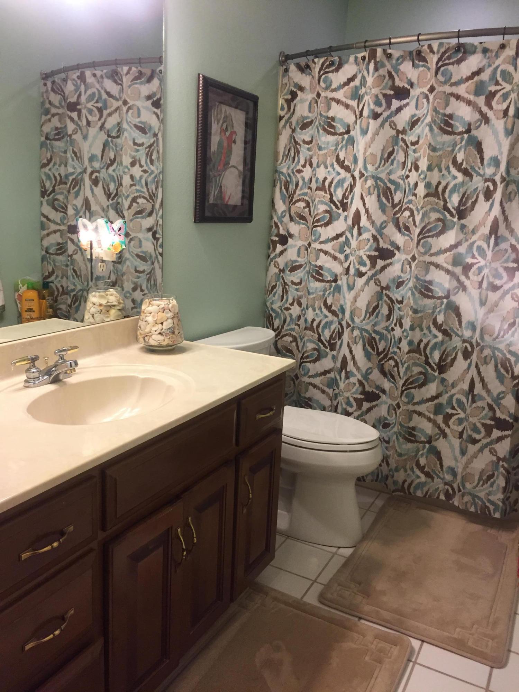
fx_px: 580
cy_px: 346
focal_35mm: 29
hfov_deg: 48.2
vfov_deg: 61.7
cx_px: 260
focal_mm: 4.15
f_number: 2.2
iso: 50
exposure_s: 1/30
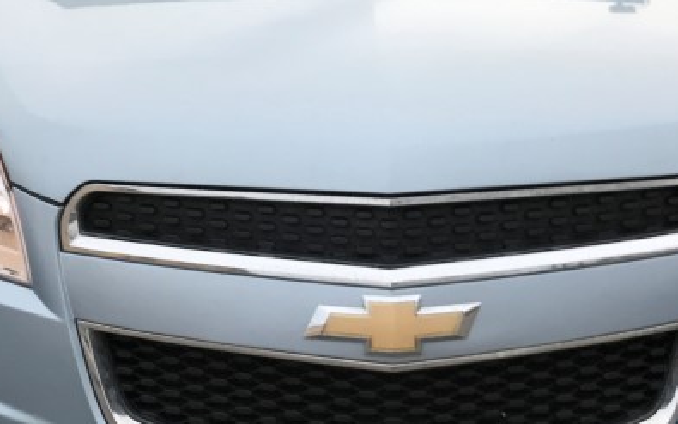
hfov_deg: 26.8
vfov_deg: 16.9
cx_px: 290
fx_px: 1423
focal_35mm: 77
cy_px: 108
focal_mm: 3.99
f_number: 1.8
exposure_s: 1/120
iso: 32
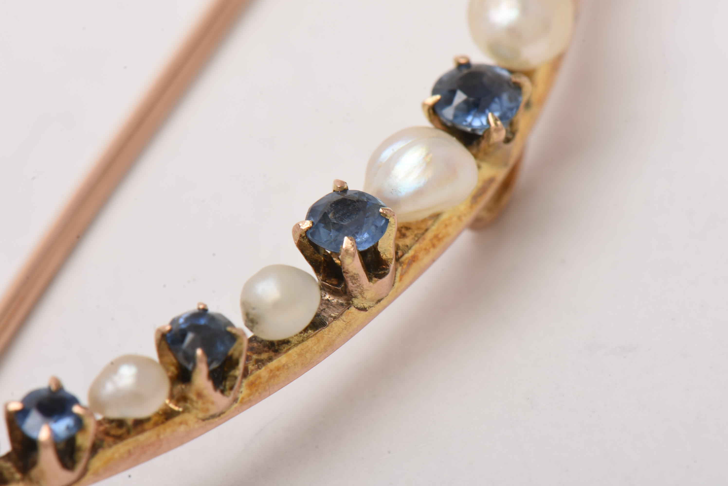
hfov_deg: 16.1
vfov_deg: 10.8
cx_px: 364
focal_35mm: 128
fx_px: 2580
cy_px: 243
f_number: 25
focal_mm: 85
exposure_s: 1/125
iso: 100
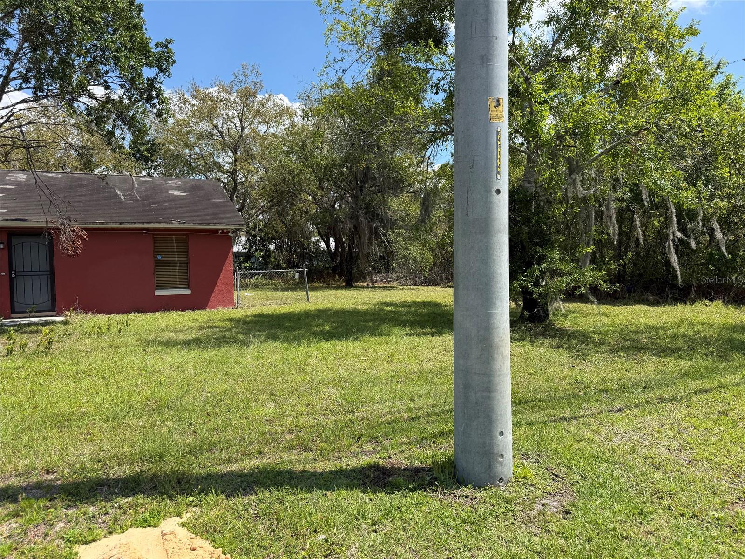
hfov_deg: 71.6
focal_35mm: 24
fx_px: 517
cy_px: 280
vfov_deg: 56.8
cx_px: 372
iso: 80
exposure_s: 1/2907
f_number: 1.78
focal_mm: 6.76
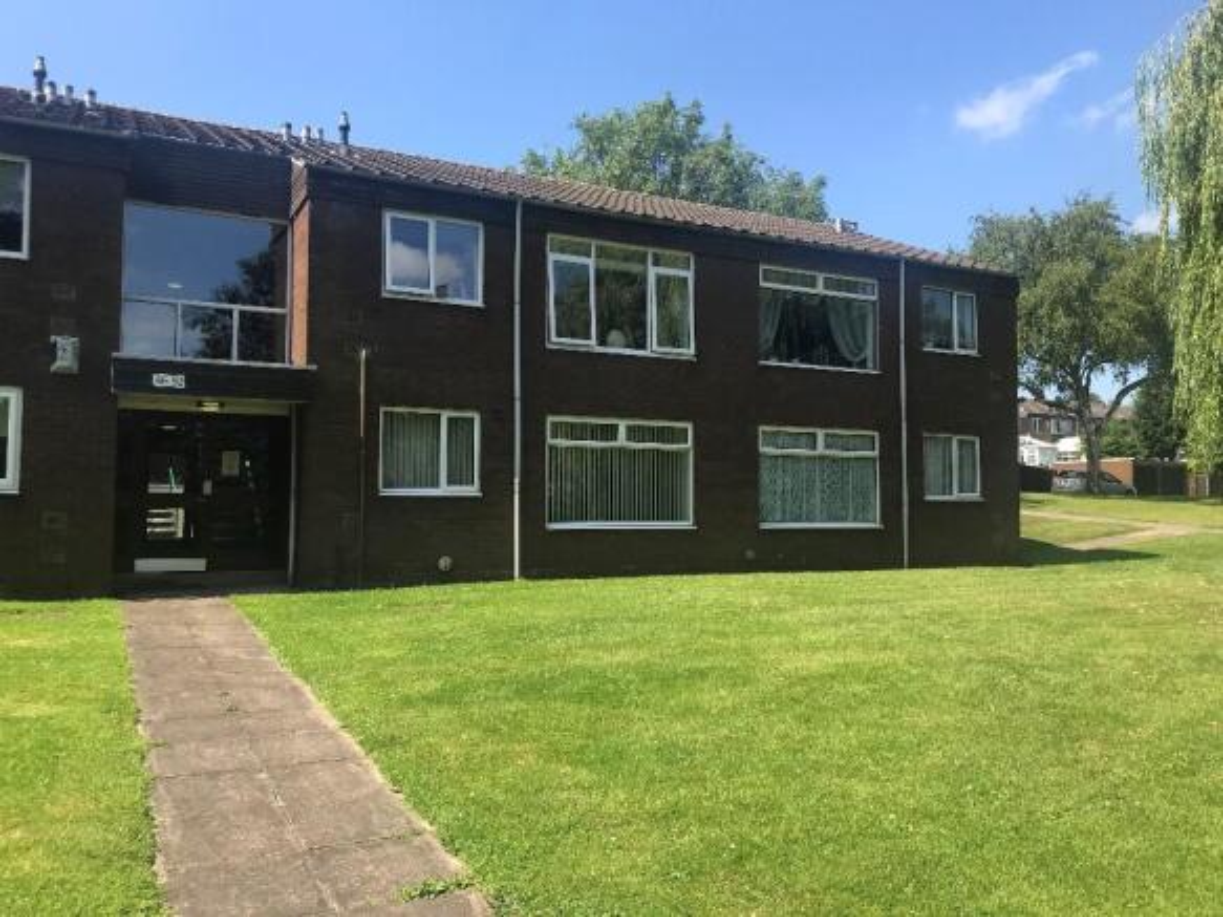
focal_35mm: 28
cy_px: 458
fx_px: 989
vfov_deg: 49.7
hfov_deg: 63.5
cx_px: 612
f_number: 1.8
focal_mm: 3.99
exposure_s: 1/1153
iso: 20
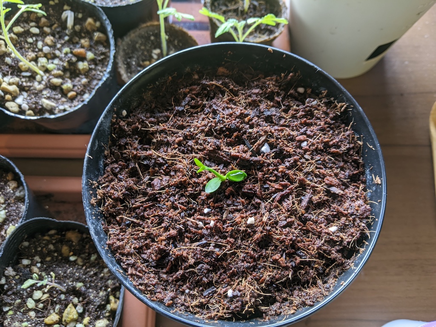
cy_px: 164
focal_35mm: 27
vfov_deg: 51.4
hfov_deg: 65.3
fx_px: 340
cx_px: 218
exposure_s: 1/25.2
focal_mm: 4.44
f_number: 1.8
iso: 48
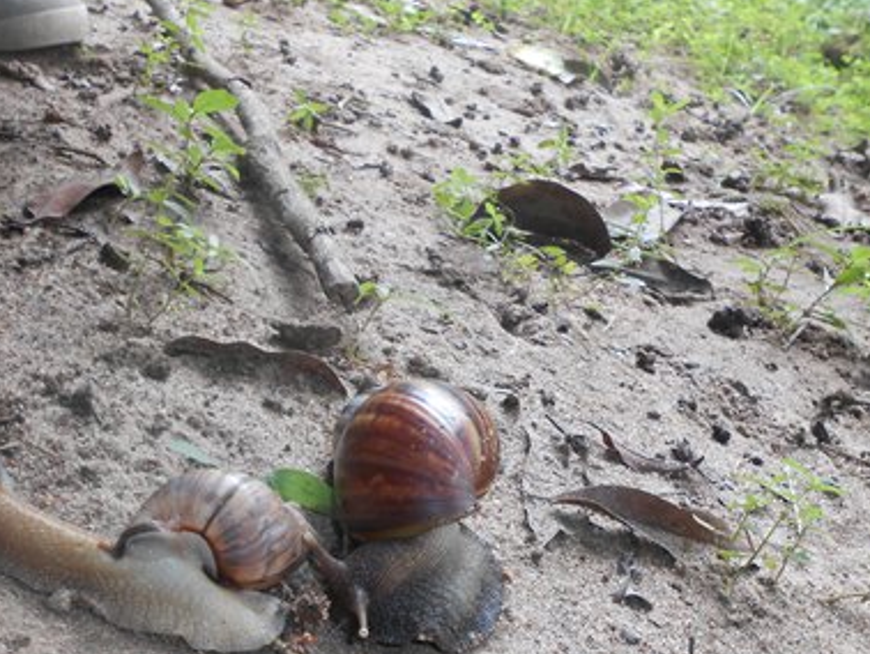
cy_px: 457
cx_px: 365
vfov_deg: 37.2
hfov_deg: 48.8
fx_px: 956
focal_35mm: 38
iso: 80
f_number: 3.5
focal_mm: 4.6
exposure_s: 1/30
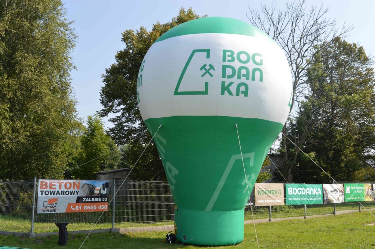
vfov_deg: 35.4
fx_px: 390
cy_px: 124
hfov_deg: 51.3
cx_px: 188
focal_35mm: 38
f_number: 8
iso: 100
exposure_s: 1/200
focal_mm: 25
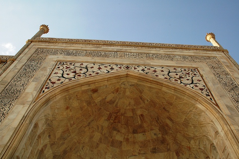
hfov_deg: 57.2
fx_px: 219
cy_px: 80
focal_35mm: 33
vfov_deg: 39.9
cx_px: 120
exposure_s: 1/200
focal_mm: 22
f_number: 10
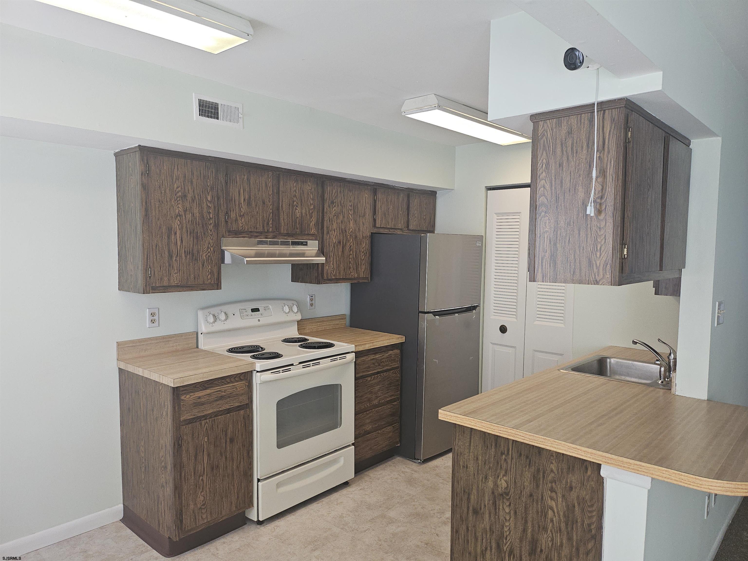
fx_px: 519
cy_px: 280
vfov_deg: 56.8
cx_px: 374
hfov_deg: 71.6
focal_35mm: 24
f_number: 1.8
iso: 64
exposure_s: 1/60
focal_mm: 5
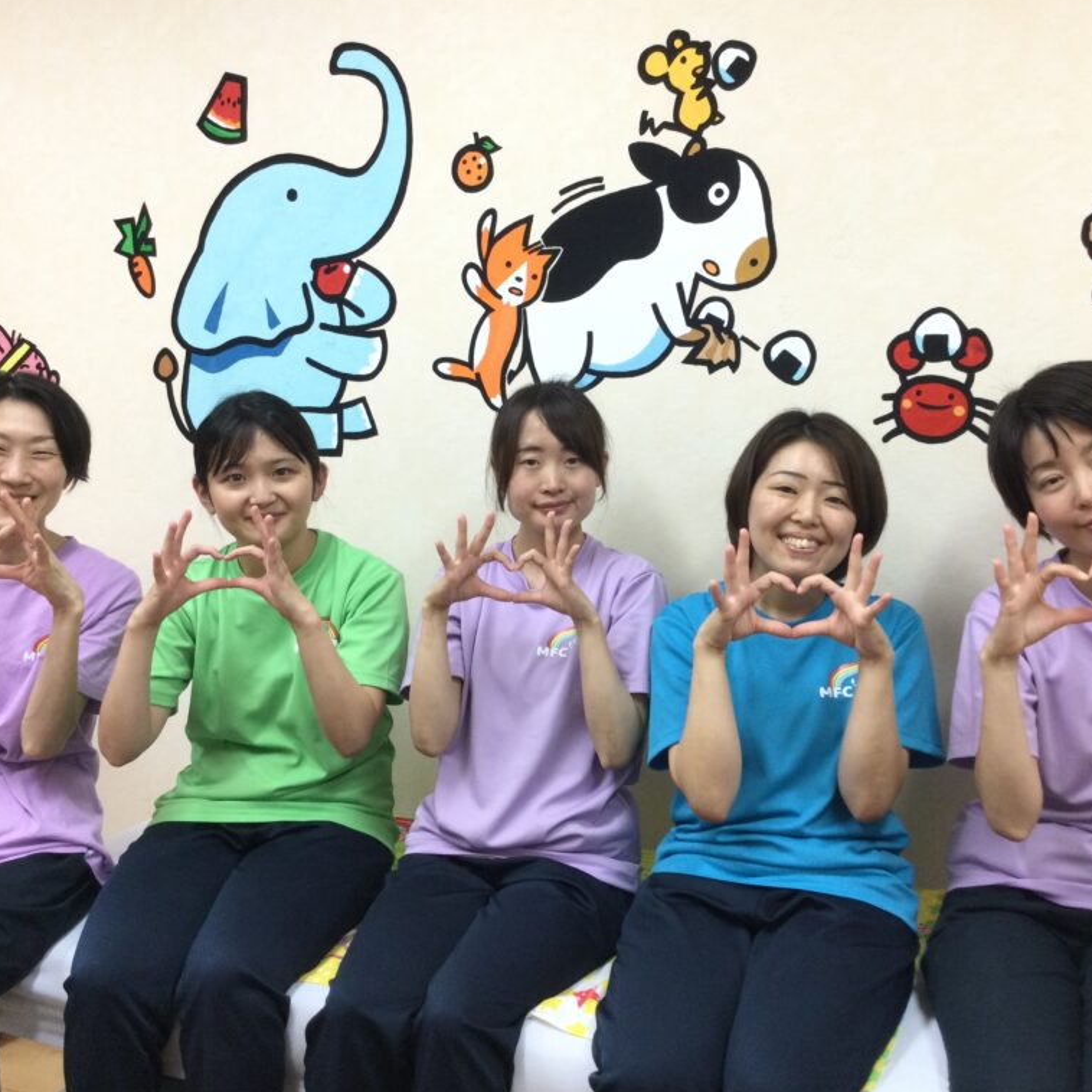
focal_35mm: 37
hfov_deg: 44.9
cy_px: 543
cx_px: 595
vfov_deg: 44.9
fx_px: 1321
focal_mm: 3.3
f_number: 2.4
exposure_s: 1/30
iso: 64
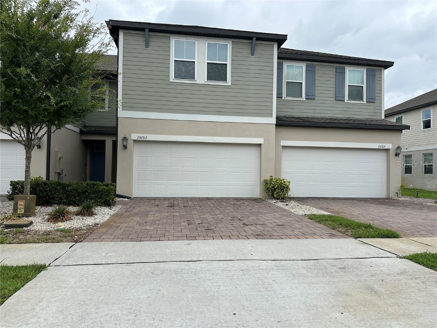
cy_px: 164
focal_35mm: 24
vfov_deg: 56.8
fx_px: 303
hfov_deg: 71.6
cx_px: 218
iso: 80
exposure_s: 1/4184
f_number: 1.78
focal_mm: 6.86
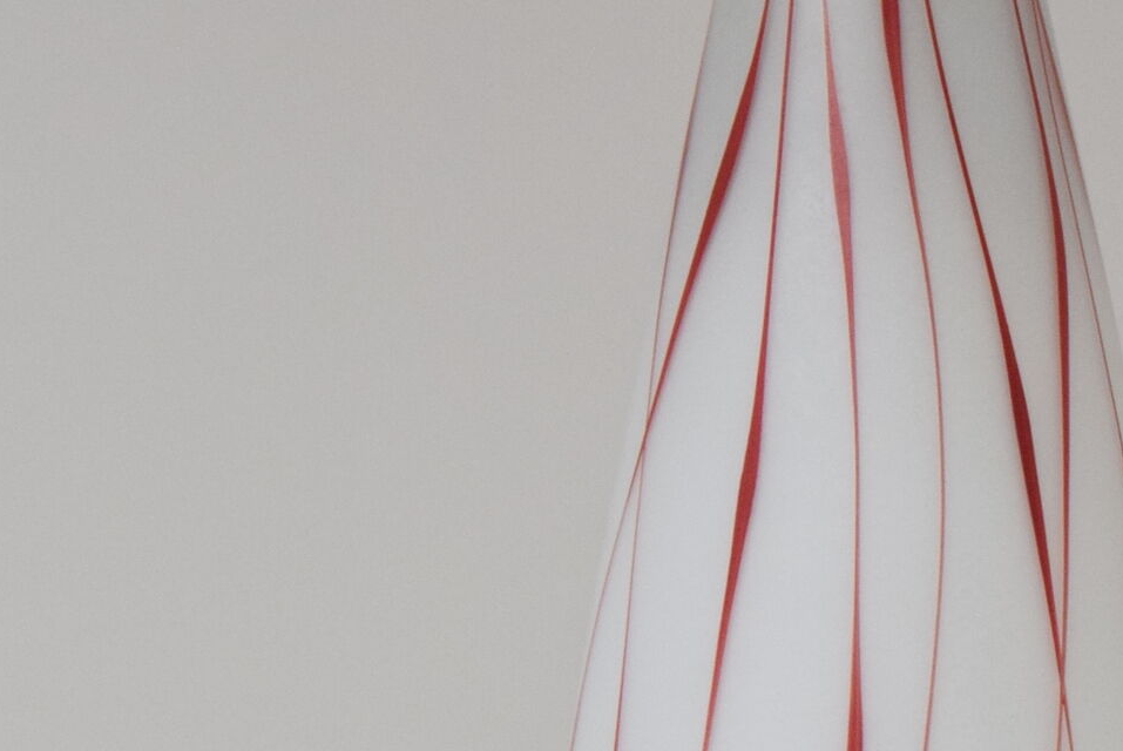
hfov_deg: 13.6
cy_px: 685
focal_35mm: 150
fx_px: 4683
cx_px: 867
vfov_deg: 9.1
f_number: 5.6
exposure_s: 1/125
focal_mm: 32
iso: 1600
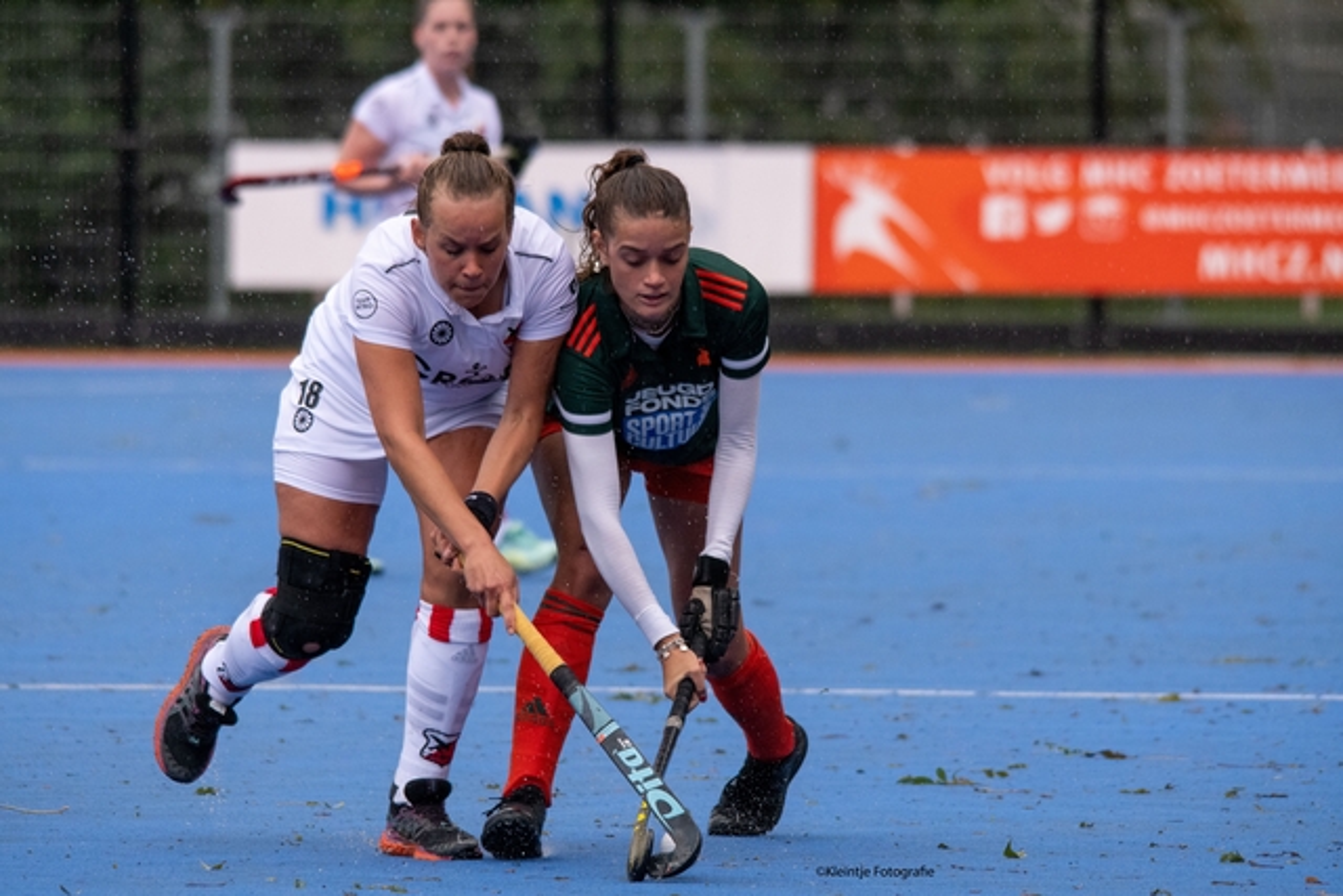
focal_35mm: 435
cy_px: 448
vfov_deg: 3.2
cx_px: 672
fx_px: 16231
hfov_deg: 4.7
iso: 1600
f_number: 6
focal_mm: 290
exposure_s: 1/1000
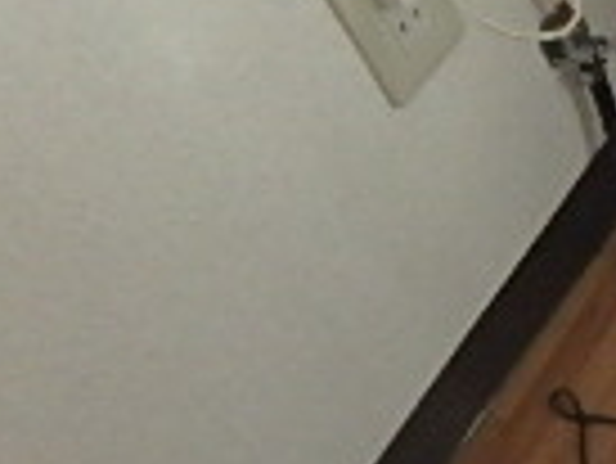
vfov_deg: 15.0
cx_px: 1340
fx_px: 1745
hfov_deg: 15.0
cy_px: 369
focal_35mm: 98
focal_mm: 3.7
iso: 500
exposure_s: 1/250
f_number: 3.5
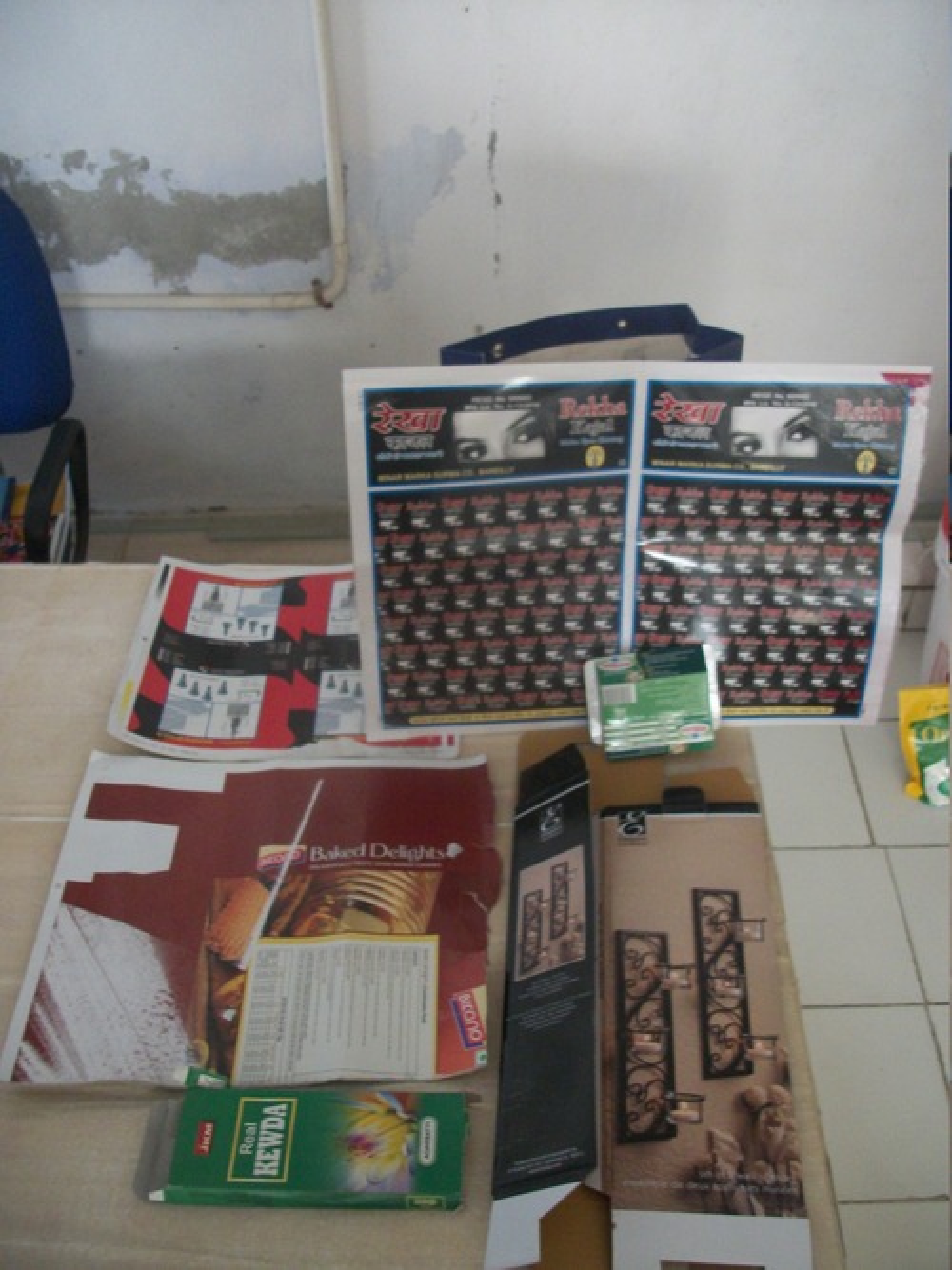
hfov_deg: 44.1
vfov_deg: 56.8
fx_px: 1174
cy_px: 635
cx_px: 476
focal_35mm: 32
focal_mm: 5.7
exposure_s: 1/8
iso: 250
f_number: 2.9
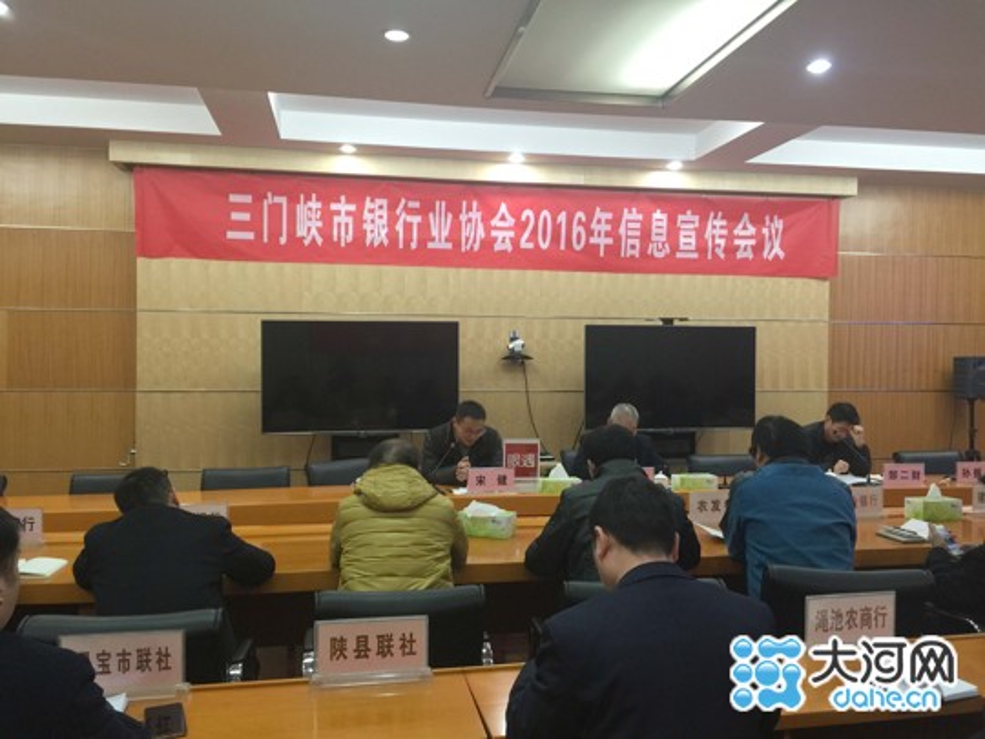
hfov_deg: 61.7
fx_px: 825
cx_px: 492
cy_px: 370
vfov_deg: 48.2
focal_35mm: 29
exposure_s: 1/17
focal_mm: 4.15
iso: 64
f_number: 2.2
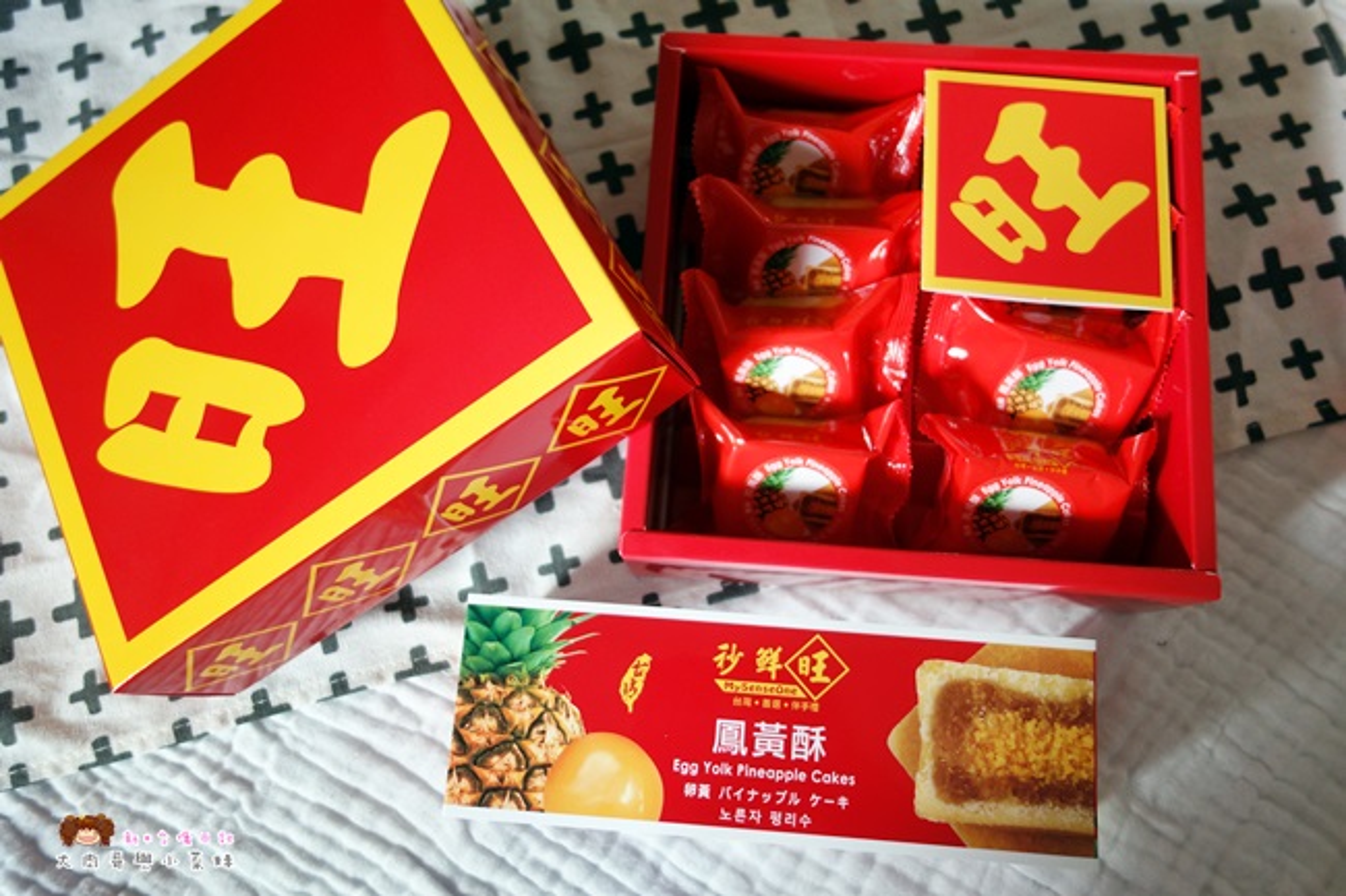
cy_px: 448
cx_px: 673
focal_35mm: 28
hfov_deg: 65.5
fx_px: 1047
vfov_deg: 46.4
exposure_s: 1/40
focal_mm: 10.4
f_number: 1.8
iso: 125
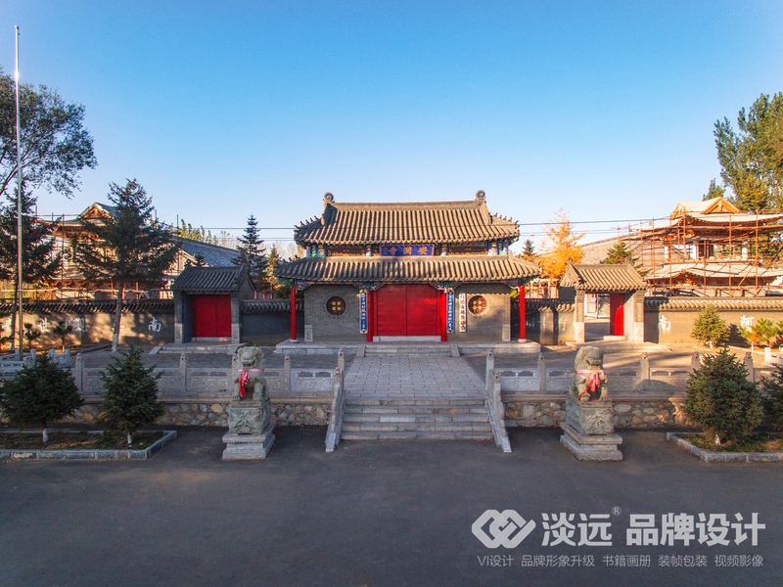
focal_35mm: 20
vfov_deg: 66.0
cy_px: 294
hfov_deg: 81.7
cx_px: 392
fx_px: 452
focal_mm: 3.61
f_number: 2.8
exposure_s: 1/100
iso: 182
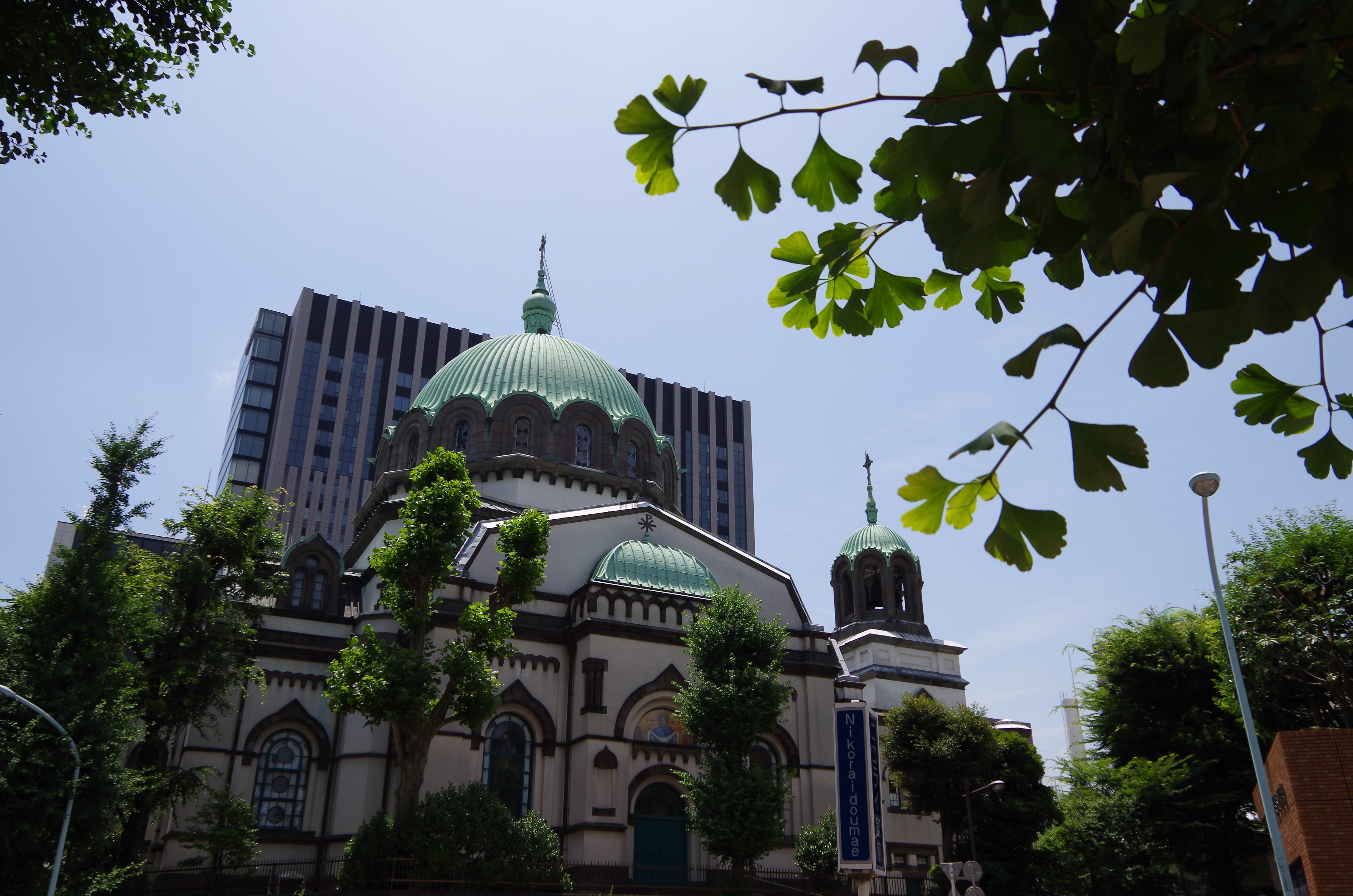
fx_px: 1013
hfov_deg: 67.5
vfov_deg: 47.7
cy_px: 448
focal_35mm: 27
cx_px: 676
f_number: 8
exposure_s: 1/250
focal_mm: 18
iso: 100
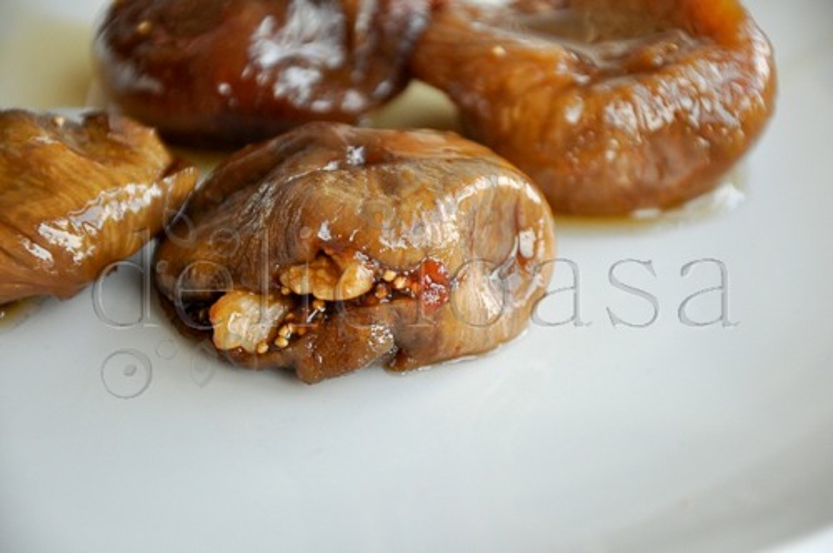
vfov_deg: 8.7
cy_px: 276
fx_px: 3640
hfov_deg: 13.1
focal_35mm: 158
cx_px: 416
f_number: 5.6
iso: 720
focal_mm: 105
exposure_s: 1/125
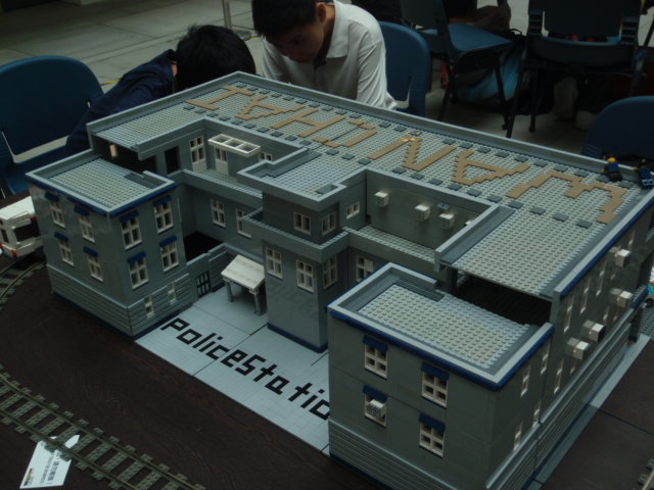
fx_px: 680
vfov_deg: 39.7
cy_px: 245
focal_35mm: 36
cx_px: 327
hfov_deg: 51.4
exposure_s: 1/40
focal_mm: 6.53
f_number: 4.1
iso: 64
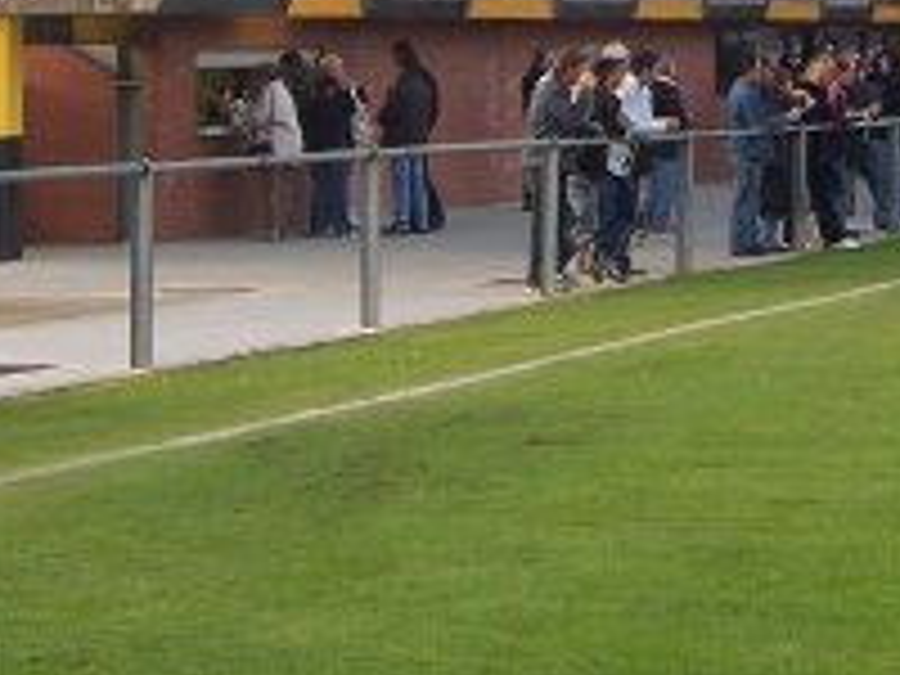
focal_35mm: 132
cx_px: 720
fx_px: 3432
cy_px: -284
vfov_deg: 10.9
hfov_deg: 14.9
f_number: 3.3
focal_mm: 7.3
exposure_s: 1/90
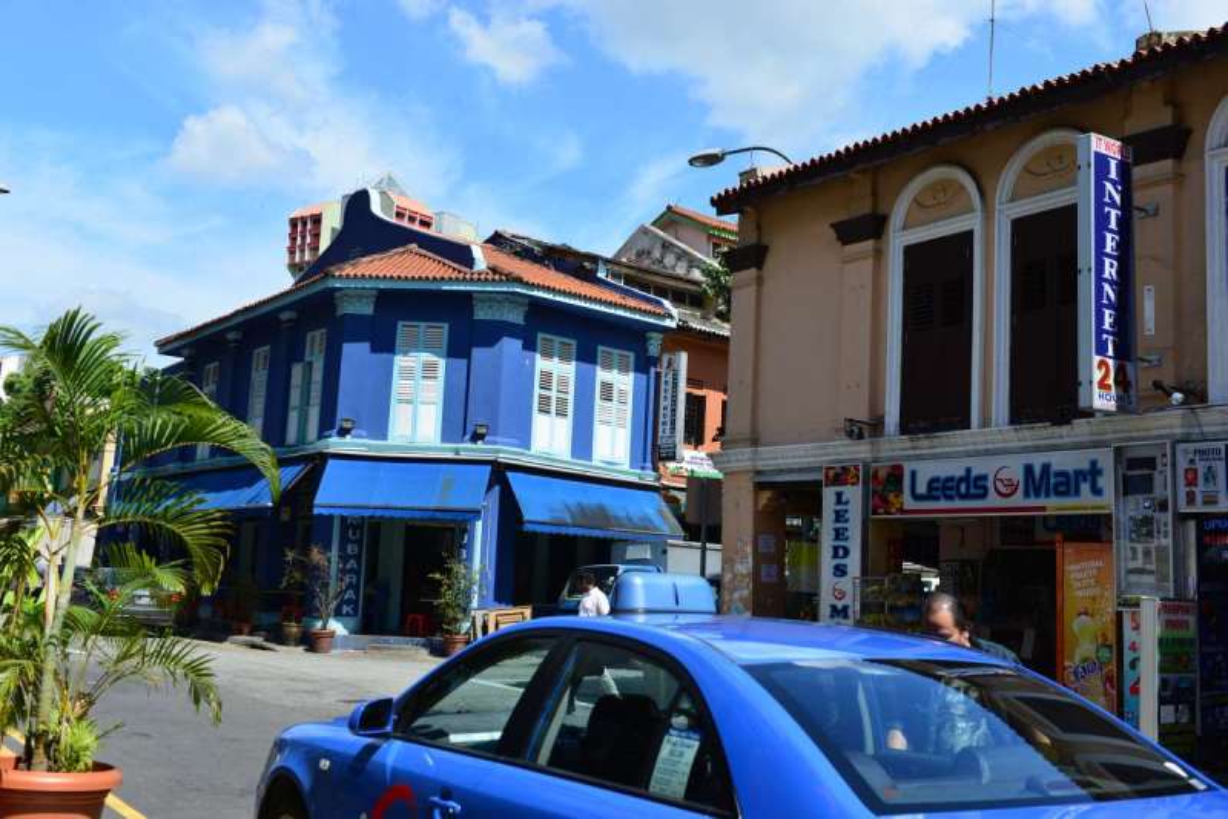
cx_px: 614
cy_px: 410
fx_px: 1297
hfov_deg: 50.7
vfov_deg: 35.1
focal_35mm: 38
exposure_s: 1/160
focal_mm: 38
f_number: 6.3
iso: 100
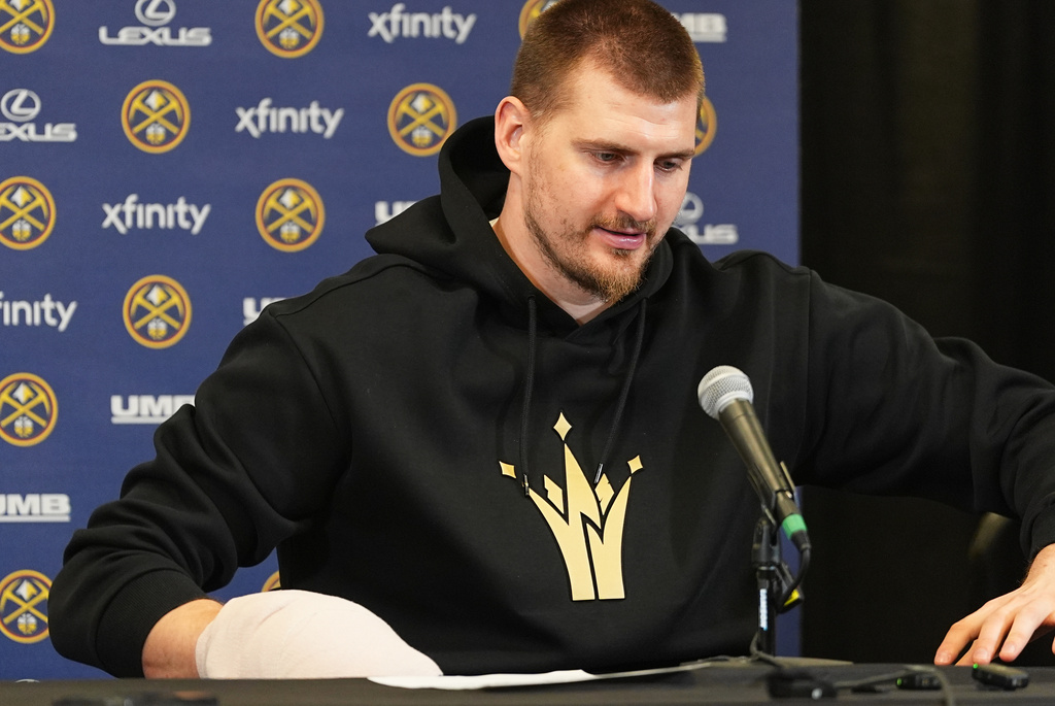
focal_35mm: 282
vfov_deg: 4.9
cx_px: 528
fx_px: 8272
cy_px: 353
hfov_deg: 7.3
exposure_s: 1/400
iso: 2000
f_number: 2.8
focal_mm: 188
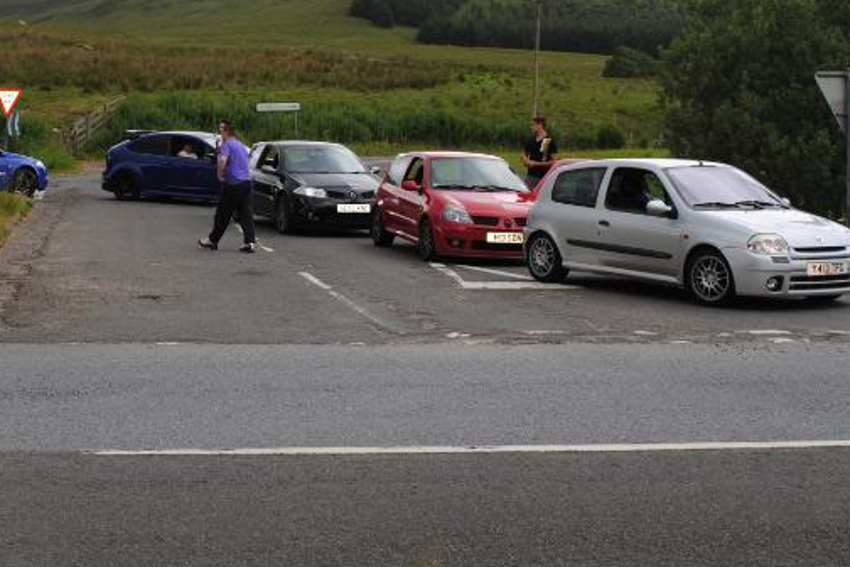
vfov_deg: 22.2
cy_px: 180
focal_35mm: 61
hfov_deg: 32.2
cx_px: 194
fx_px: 1440
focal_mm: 20
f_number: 7.1
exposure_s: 1/200
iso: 100
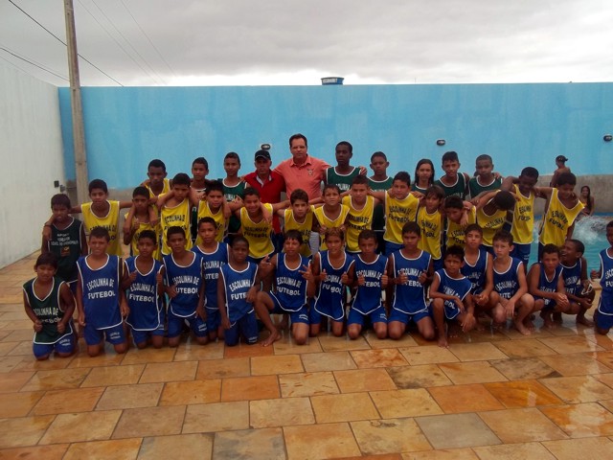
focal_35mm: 32
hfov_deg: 56.8
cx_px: 306
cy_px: 230
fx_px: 567
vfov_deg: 44.2
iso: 80
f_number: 5.5
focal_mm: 5.7
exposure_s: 1/400
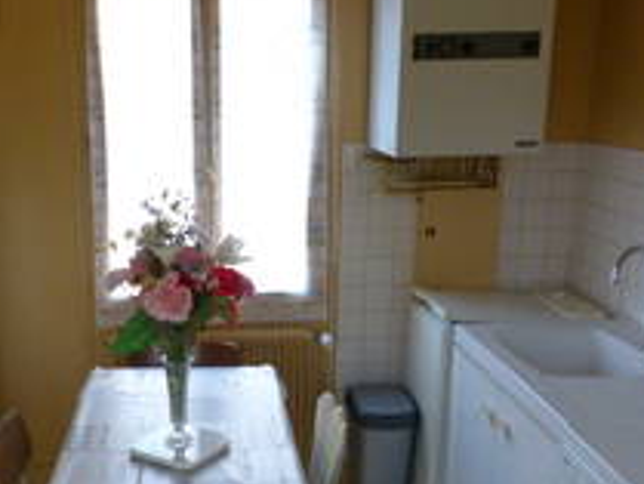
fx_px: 800
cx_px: 206
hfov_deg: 43.1
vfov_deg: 33.2
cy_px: 342
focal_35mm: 43
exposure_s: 1/30
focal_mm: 4.5
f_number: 2.8
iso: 400
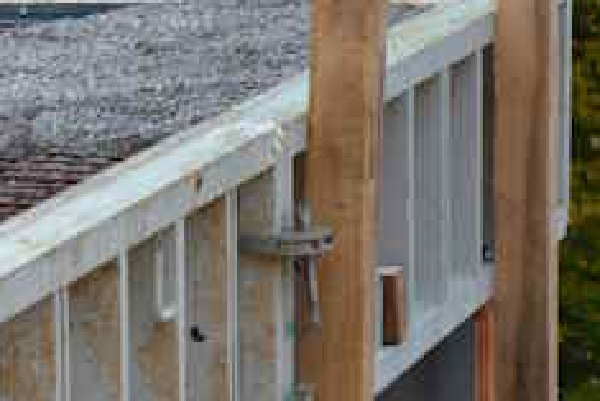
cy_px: 82
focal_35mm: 281
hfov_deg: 7.3
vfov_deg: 4.9
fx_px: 4686
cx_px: -181
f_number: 5.6
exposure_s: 1/125
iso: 100
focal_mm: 70
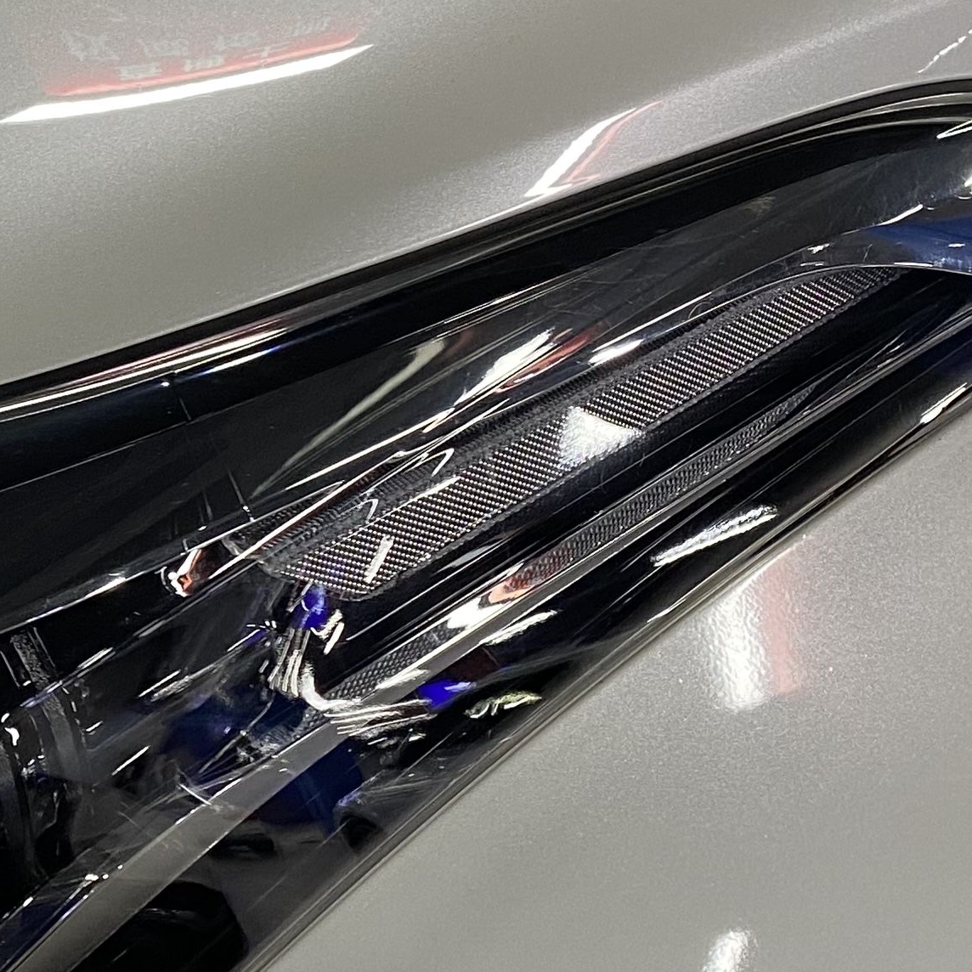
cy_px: 404
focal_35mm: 81
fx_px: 2573
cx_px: -302
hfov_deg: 19.6
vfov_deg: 21.4
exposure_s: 1/50
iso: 80
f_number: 1.8
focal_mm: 4.25
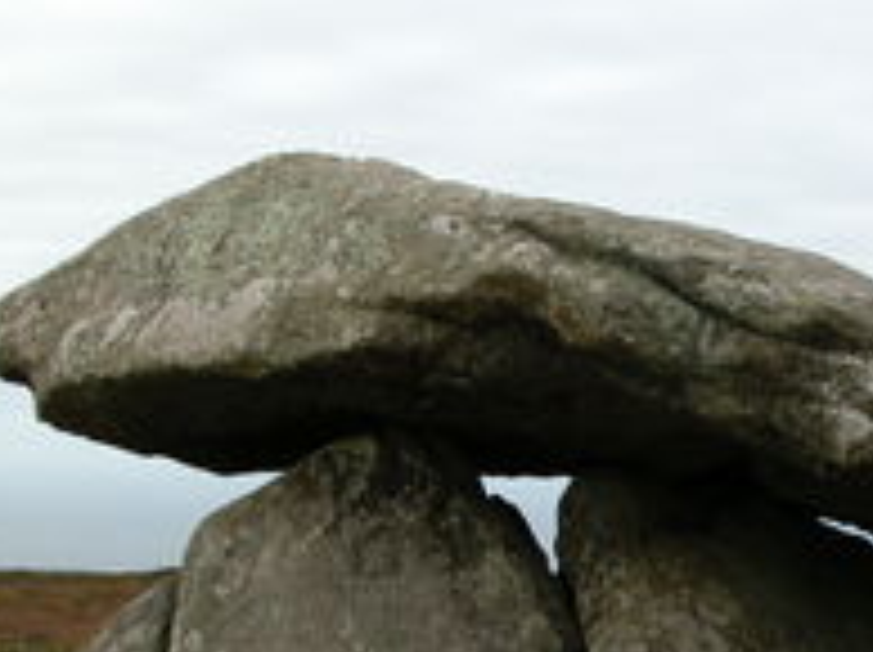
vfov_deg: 11.5
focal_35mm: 128
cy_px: 549
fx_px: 3224
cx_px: 585
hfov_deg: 15.4
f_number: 5.7
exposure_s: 1/219
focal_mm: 15.7
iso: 100
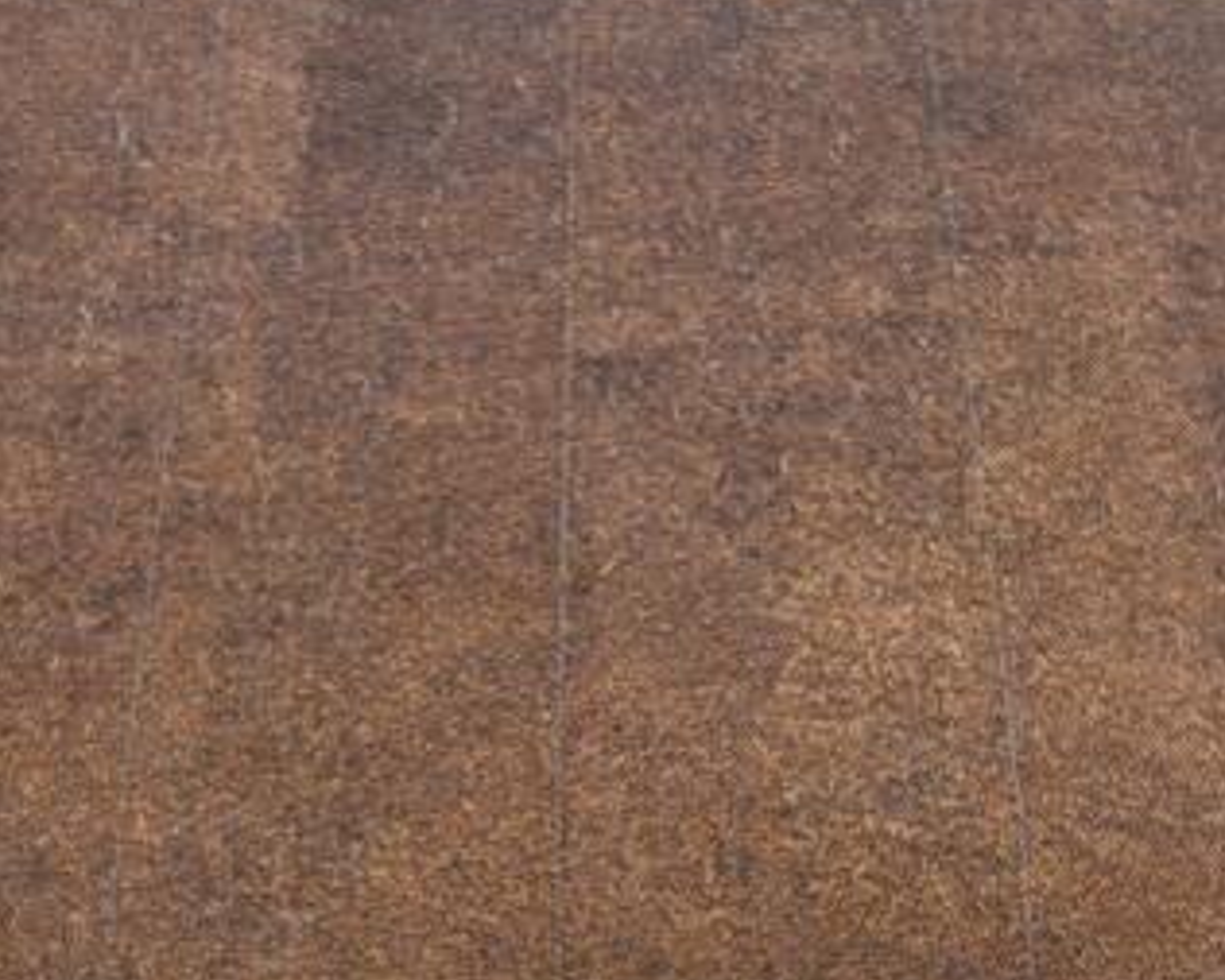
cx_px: 488
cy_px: 751
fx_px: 2756
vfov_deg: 20.0
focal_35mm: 76
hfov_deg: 25.0
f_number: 1.8
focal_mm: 5.23
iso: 50
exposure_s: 1/188
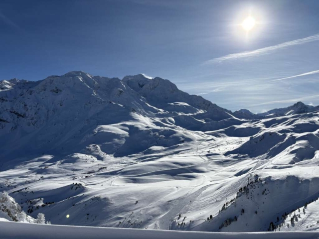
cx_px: 160
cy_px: 120
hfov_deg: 67.3
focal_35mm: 26
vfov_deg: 53.1
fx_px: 240
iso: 40
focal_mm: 5.96
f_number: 1.6
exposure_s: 1/14493
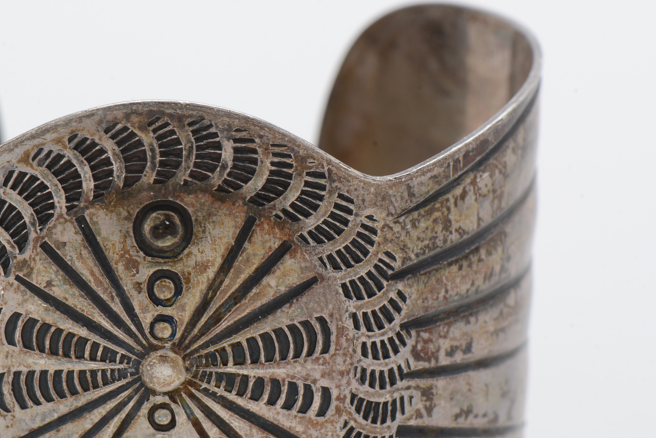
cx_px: 311
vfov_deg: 9.8
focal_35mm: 140
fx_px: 2543
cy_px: 218
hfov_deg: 14.7
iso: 200
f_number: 16
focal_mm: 85
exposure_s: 1/125
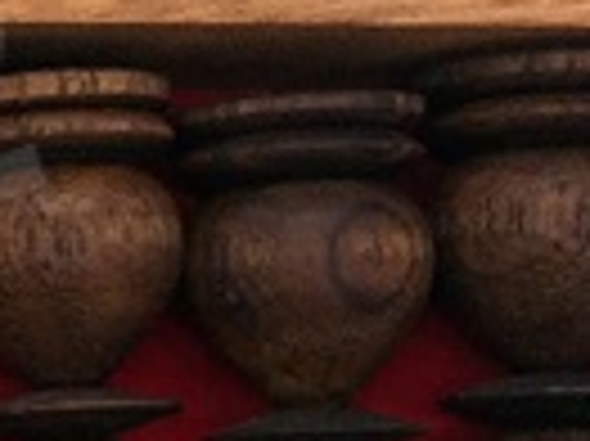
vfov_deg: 6.7
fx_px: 3780
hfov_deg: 8.3
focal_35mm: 222
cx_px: -743
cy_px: 302
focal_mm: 4.15
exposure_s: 1/360
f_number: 2.2
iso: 32
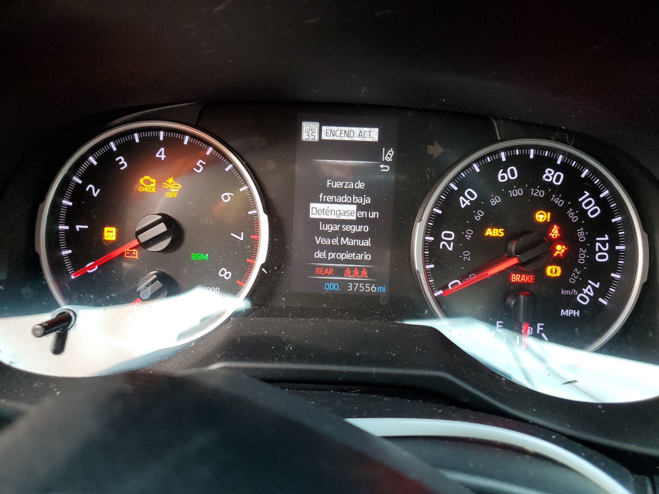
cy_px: 247
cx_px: 330
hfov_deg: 67.3
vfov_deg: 53.1
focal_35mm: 26
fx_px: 495
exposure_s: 1/50
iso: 111
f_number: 1.5
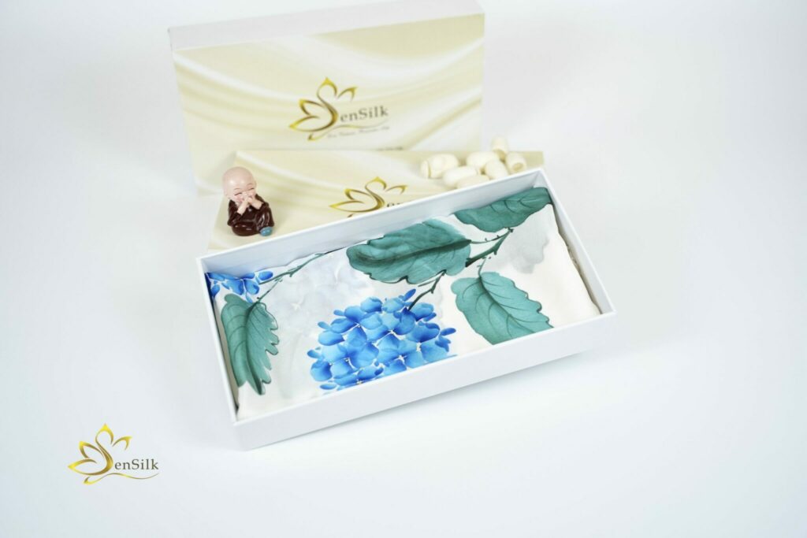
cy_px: 269
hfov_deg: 45.4
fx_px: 964
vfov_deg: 31.2
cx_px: 404
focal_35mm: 43
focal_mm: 43
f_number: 2.8
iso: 400
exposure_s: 1/400
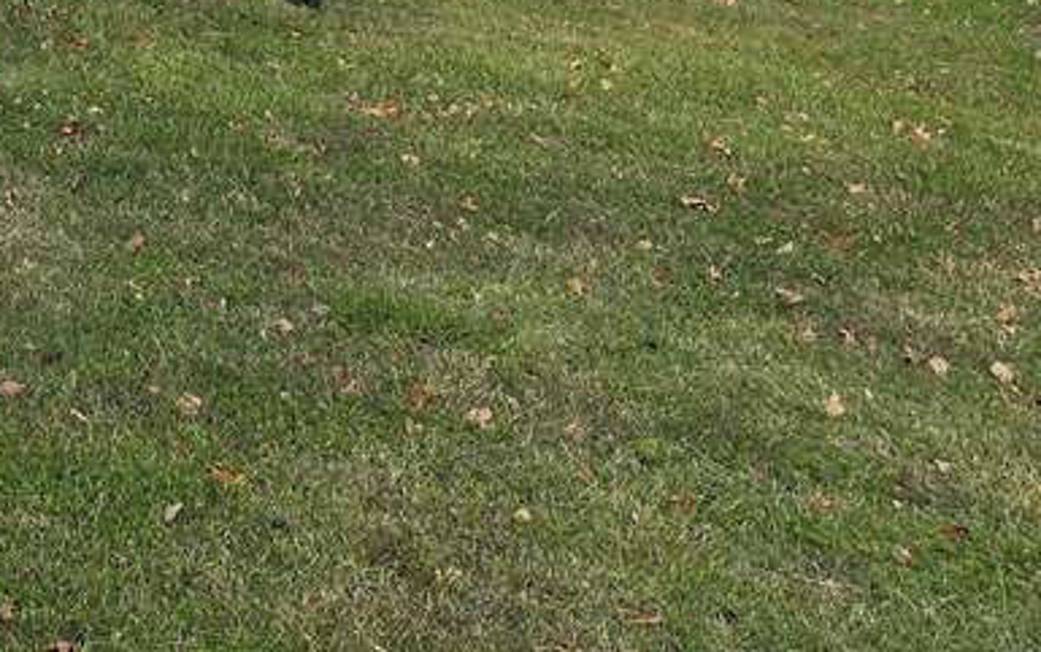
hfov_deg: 21.5
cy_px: -601
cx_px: -516
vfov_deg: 13.9
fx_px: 2299
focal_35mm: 81
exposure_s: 1/701
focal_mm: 6.3
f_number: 1.7
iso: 12
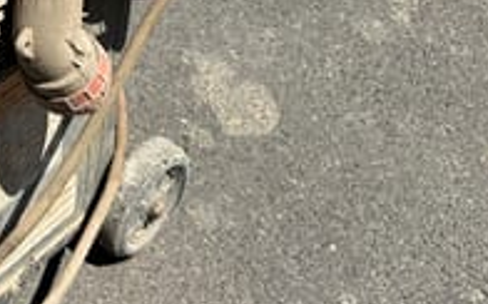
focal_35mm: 65
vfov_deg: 18.8
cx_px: -90
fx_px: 863
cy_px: -66
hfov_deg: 27.9
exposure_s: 1/5525
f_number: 1.78
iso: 80
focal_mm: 6.86
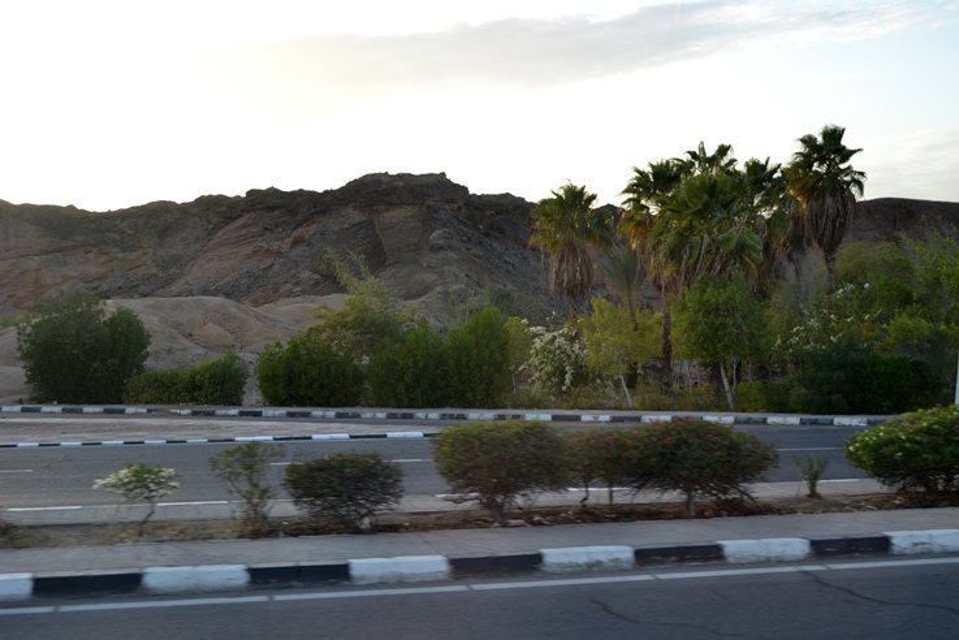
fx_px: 1159
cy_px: 320
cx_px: 480
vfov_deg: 30.9
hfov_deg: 44.9
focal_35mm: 44
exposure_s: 1/125
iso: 160
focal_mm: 29
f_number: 5.6
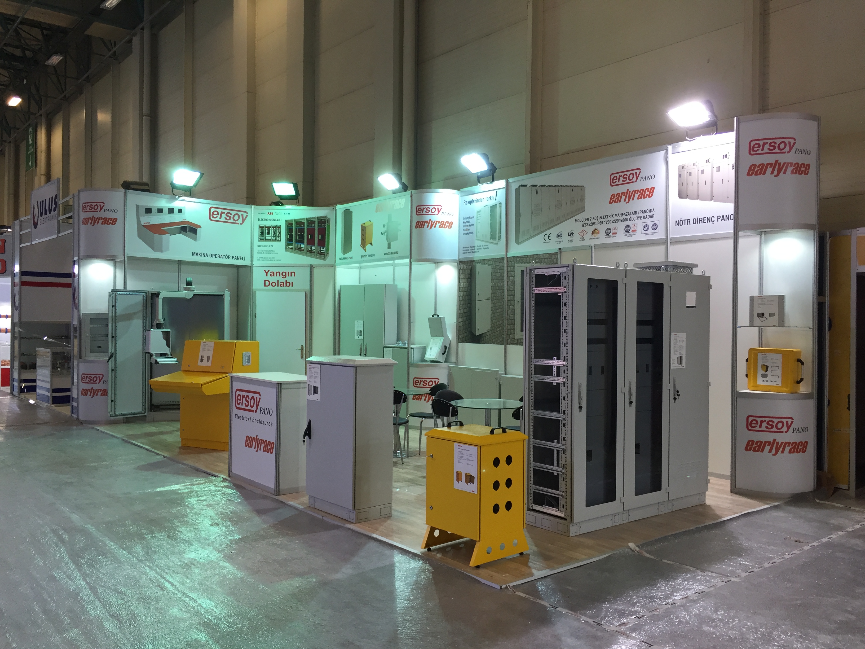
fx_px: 725
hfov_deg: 61.7
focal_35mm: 29
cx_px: 432
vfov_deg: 48.2
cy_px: 324
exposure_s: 1/33
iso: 40
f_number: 2.2
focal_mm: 4.15
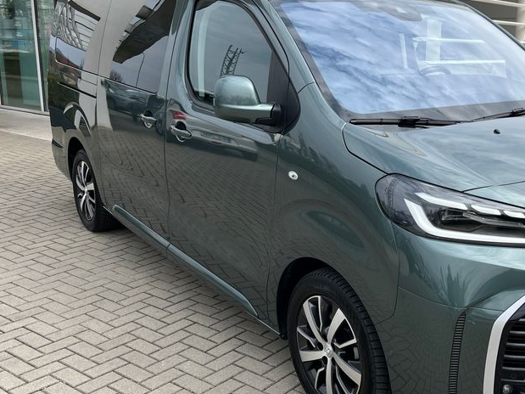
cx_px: 363
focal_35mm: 43
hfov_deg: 43.1
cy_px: 216
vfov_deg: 33.6
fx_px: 652
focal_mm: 5.1
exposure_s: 1/1992
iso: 50
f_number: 1.6
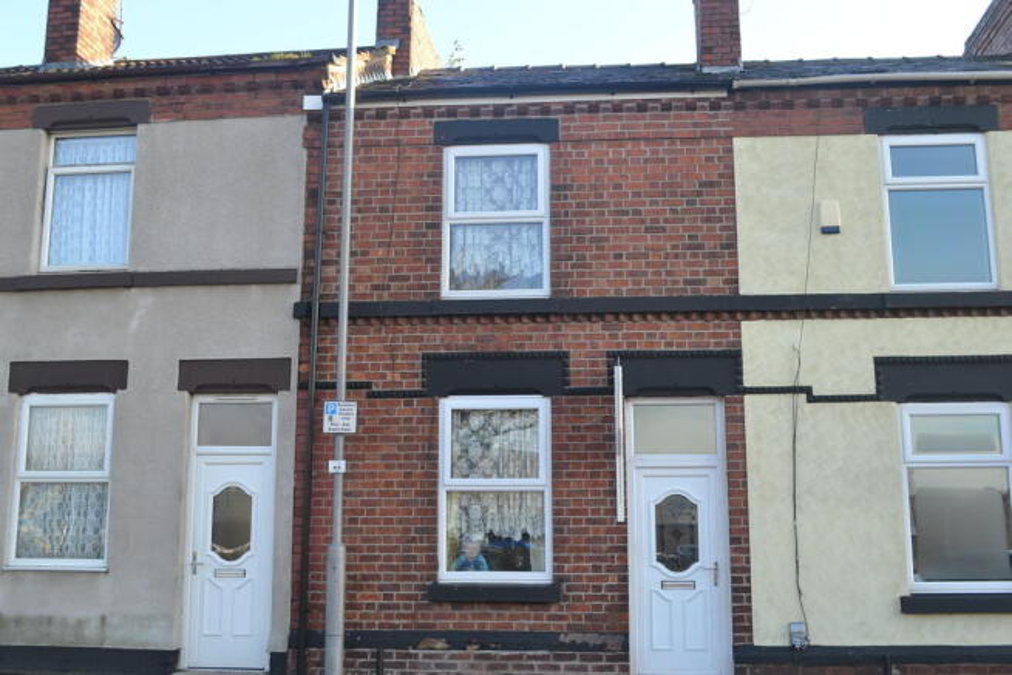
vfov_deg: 36.9
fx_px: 1012
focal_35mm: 36
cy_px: 338
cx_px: 506
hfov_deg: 53.1
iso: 250
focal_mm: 24
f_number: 5.6
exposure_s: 1/125
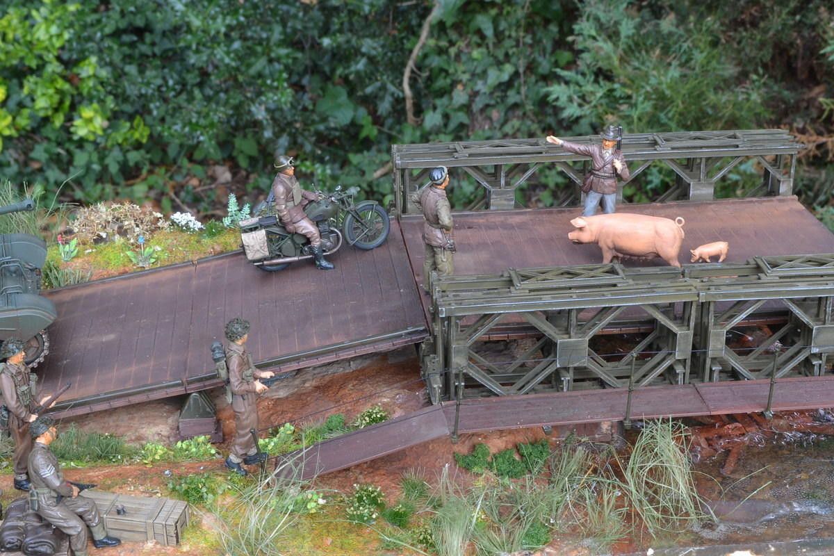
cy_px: 278
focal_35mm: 60
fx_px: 1390
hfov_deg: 33.4
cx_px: 417
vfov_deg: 22.6
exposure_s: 1/3
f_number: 22
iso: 400
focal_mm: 40
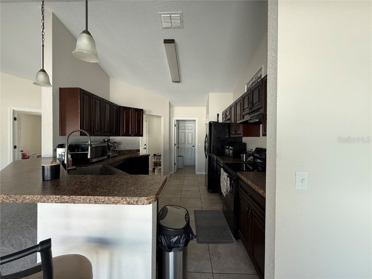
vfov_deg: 85.7
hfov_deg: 102.1
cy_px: 140
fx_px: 150
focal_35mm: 14
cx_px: 186
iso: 160
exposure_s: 1/99
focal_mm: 2.22
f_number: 2.2
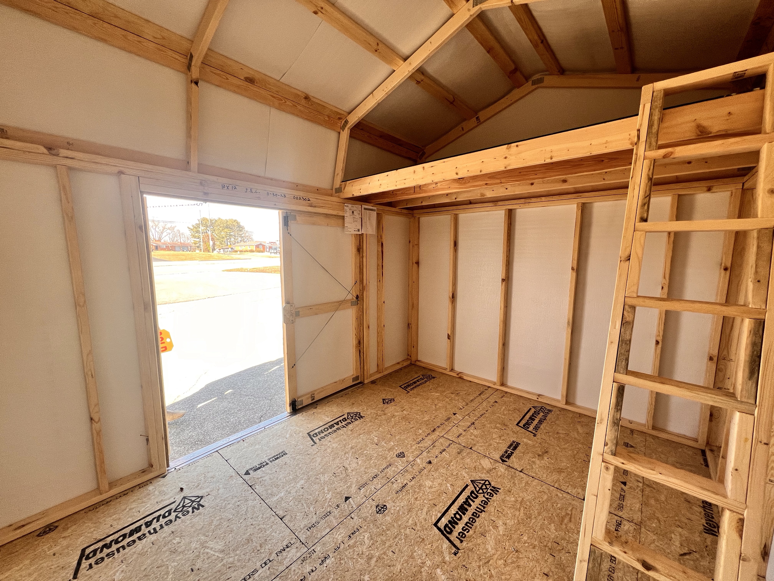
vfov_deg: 89.9
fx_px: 291
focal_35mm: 13
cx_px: 387
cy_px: 290
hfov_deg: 106.2
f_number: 1.8
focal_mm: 1.57
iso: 32
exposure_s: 1/99
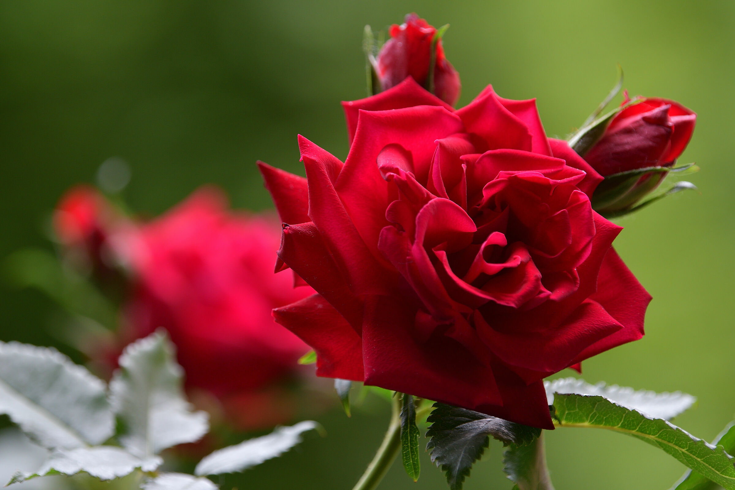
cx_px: 368
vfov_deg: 4.6
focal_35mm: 300
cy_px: 245
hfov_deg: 6.9
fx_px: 6125
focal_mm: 200
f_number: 4
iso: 220
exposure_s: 1/160
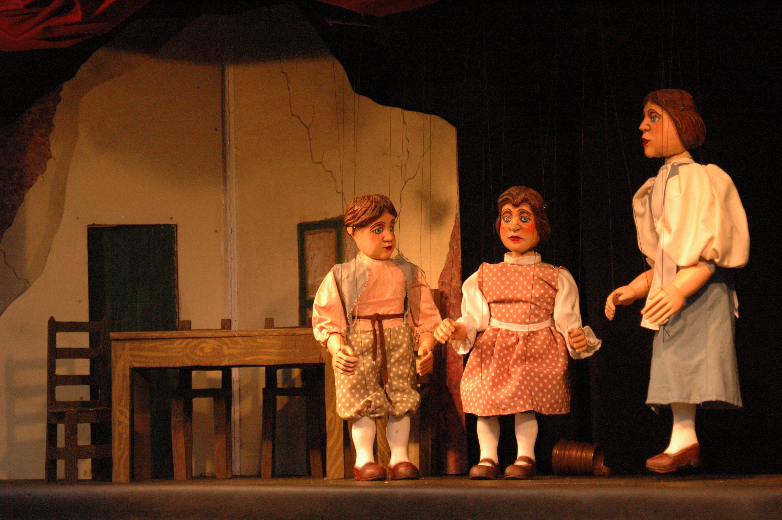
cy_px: 260
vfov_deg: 13.0
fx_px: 2279
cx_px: 391
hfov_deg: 19.5
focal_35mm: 105
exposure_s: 1/200
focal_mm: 70
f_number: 5.6
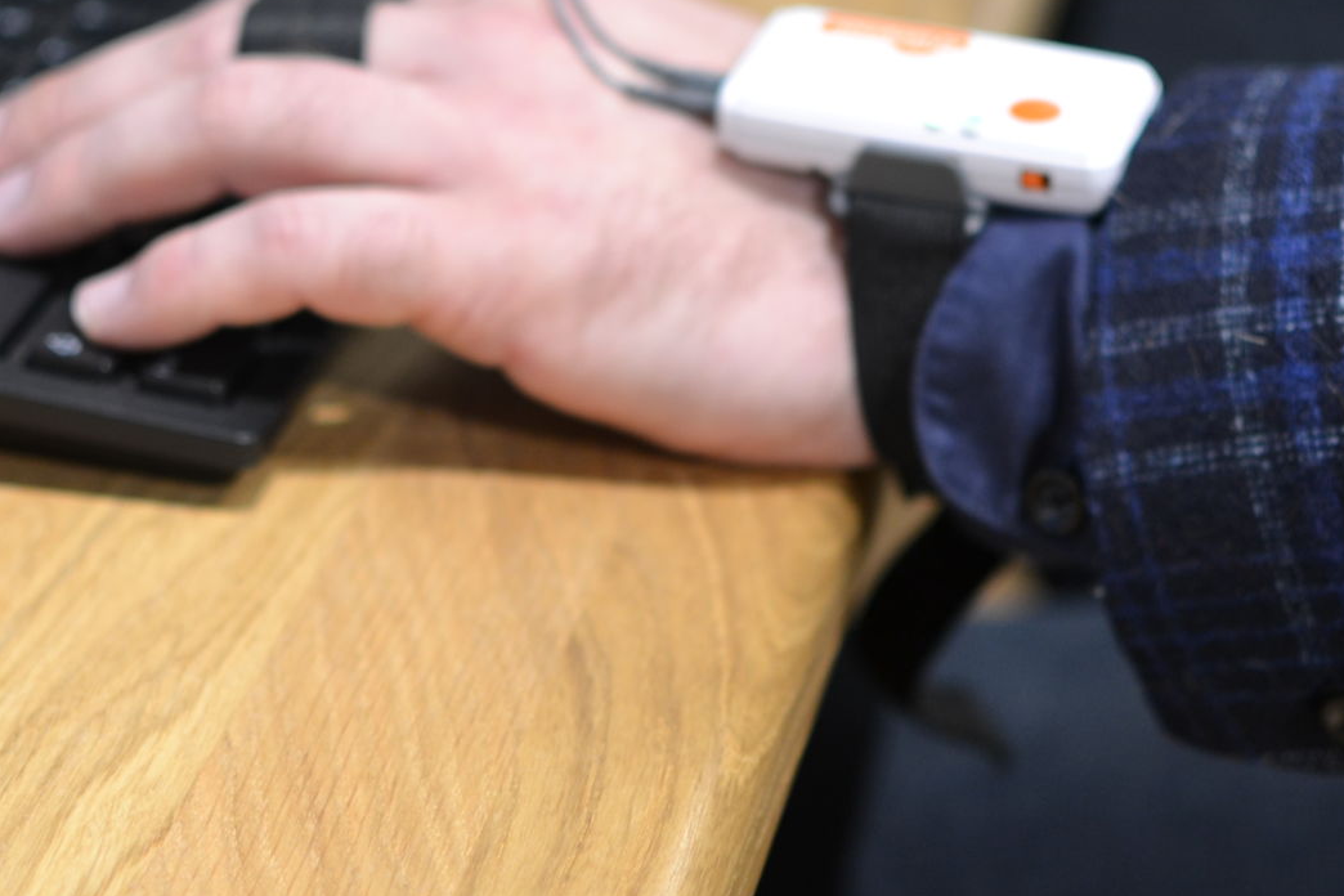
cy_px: 263
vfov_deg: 13.3
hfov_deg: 19.8
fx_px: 3844
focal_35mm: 103
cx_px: 678
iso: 400
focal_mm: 35
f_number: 2.2
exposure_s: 1/60
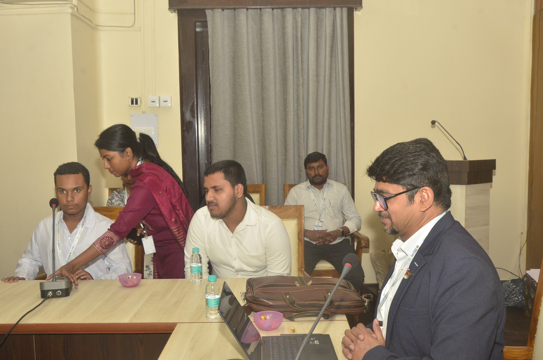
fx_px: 564
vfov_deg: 35.3
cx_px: 272
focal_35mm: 38
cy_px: 180
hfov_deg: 51.4
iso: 1600
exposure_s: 1/160
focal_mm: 25
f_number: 8
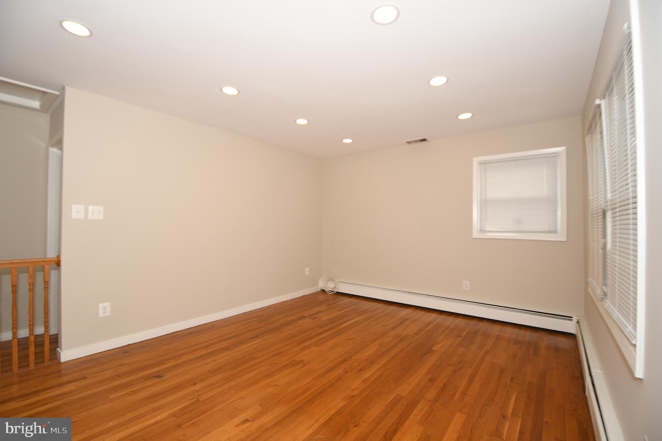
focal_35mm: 15
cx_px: 331
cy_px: 220
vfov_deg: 77.3
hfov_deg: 100.4
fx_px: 276
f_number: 3.5
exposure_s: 1/250
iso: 100
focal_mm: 10
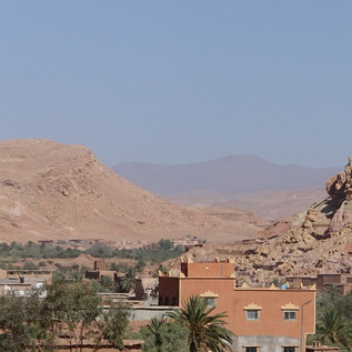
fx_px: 2589
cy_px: 150
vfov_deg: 7.8
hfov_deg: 7.6
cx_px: 614
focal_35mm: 225
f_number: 8
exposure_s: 1/800
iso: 200
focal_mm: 25.7
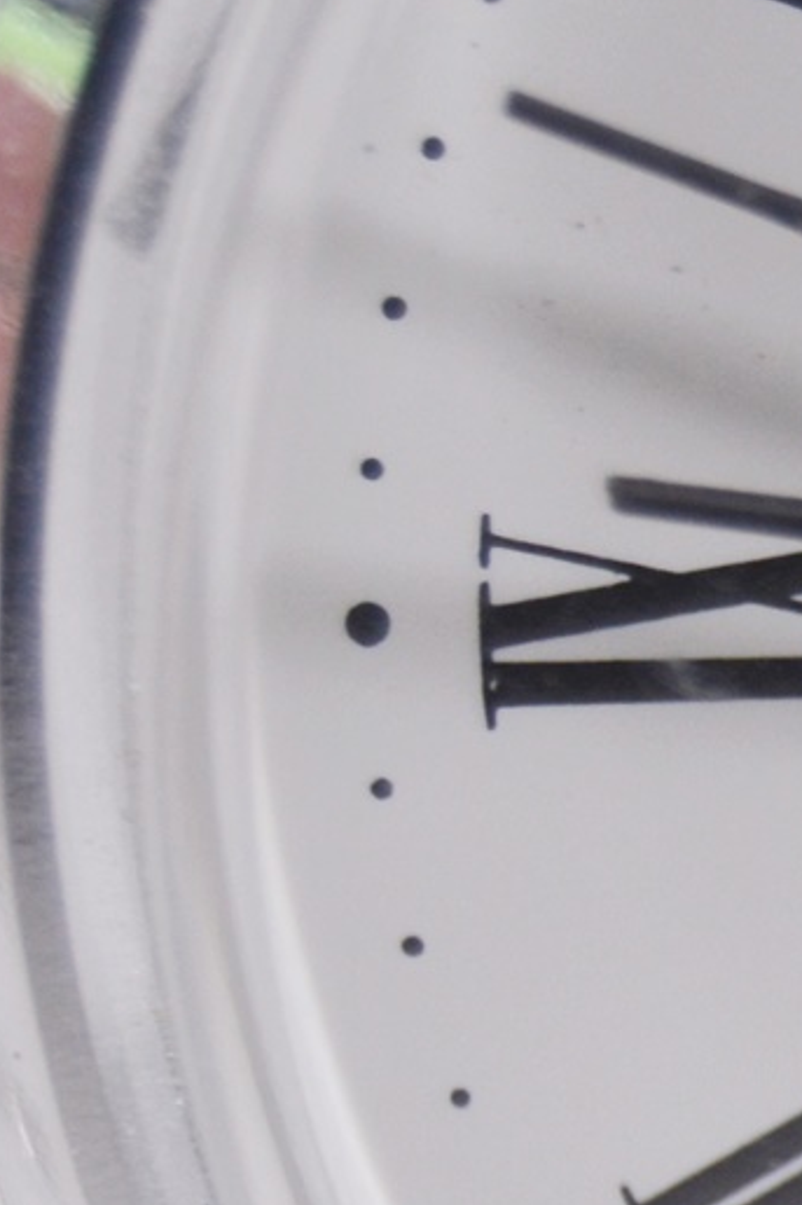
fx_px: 13389
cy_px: 827
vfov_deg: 5.1
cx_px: 2254
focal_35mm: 400
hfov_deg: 3.4
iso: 320
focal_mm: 55
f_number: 5.6
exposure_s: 1/125
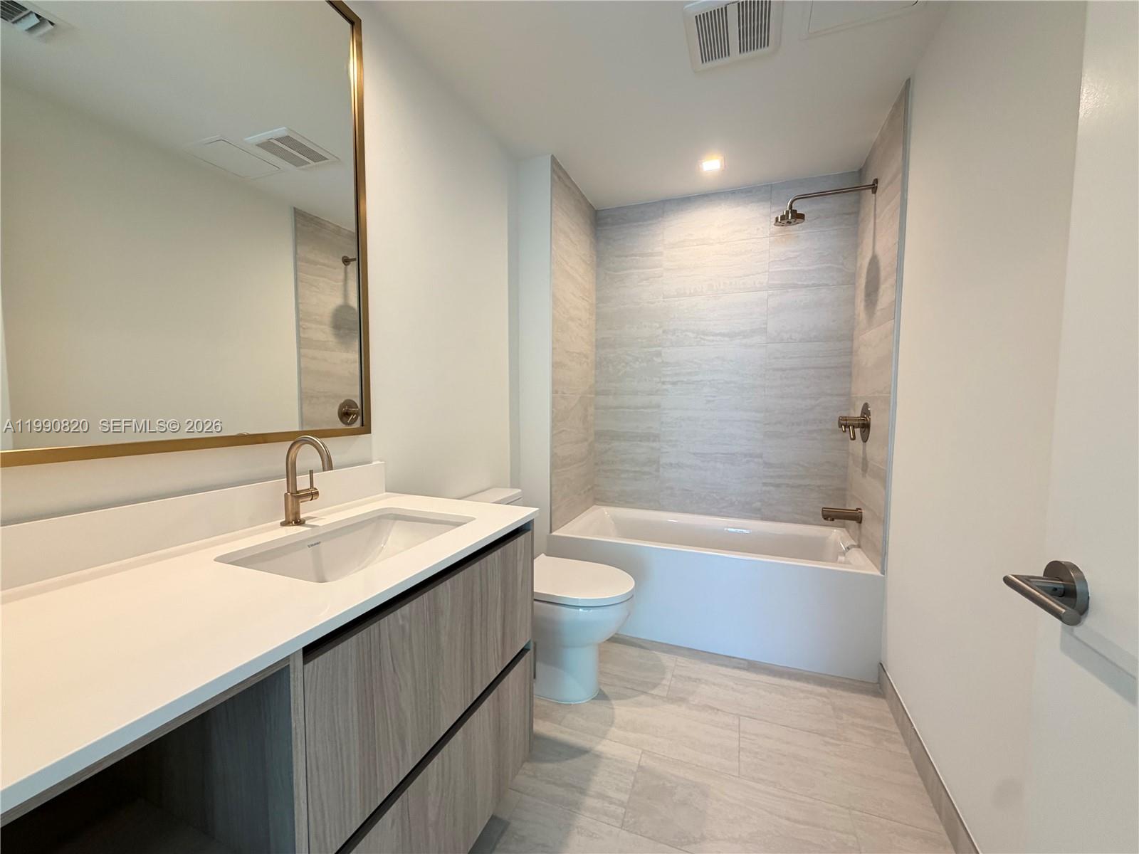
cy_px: 427
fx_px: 461
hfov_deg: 102.1
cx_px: 570
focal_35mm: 14
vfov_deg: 85.7
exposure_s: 1/60
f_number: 2.2
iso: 250
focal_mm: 2.22
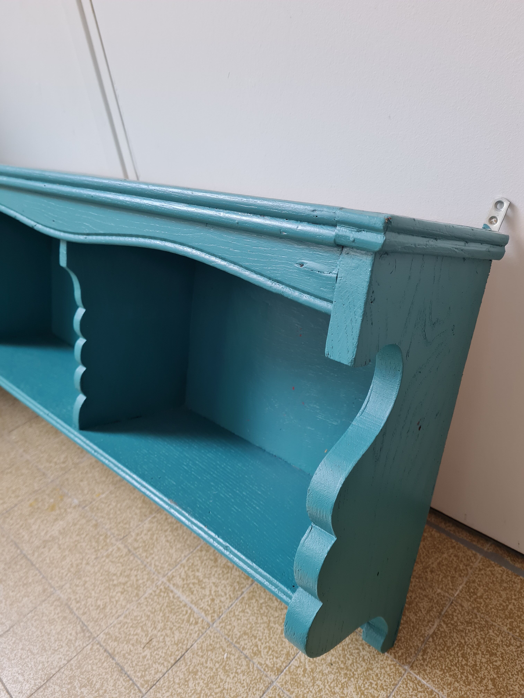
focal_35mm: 26
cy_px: 349
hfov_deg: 53.1
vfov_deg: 67.3
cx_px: 262
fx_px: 525
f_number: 1.8
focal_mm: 5.4
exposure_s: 1/100
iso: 250
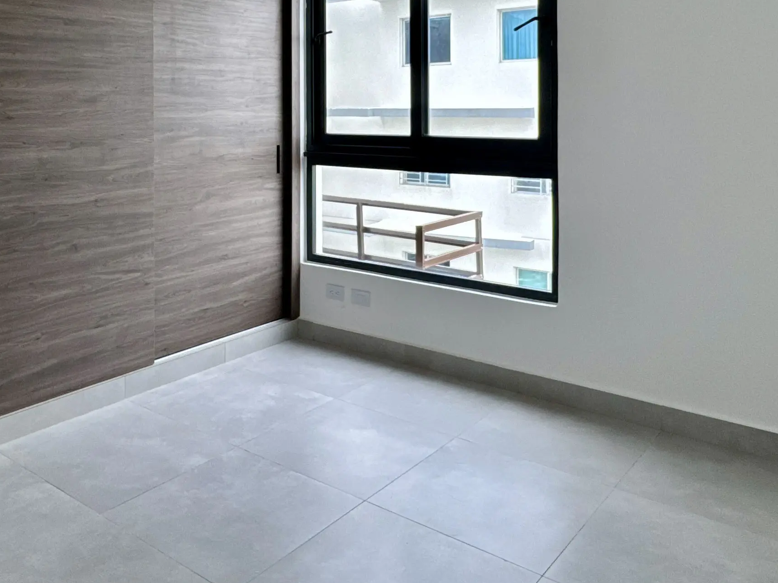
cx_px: 311
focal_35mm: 33
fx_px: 742
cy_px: 113
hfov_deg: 54.9
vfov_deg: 41.0
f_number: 2.2
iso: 80
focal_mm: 2.22
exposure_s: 1/99
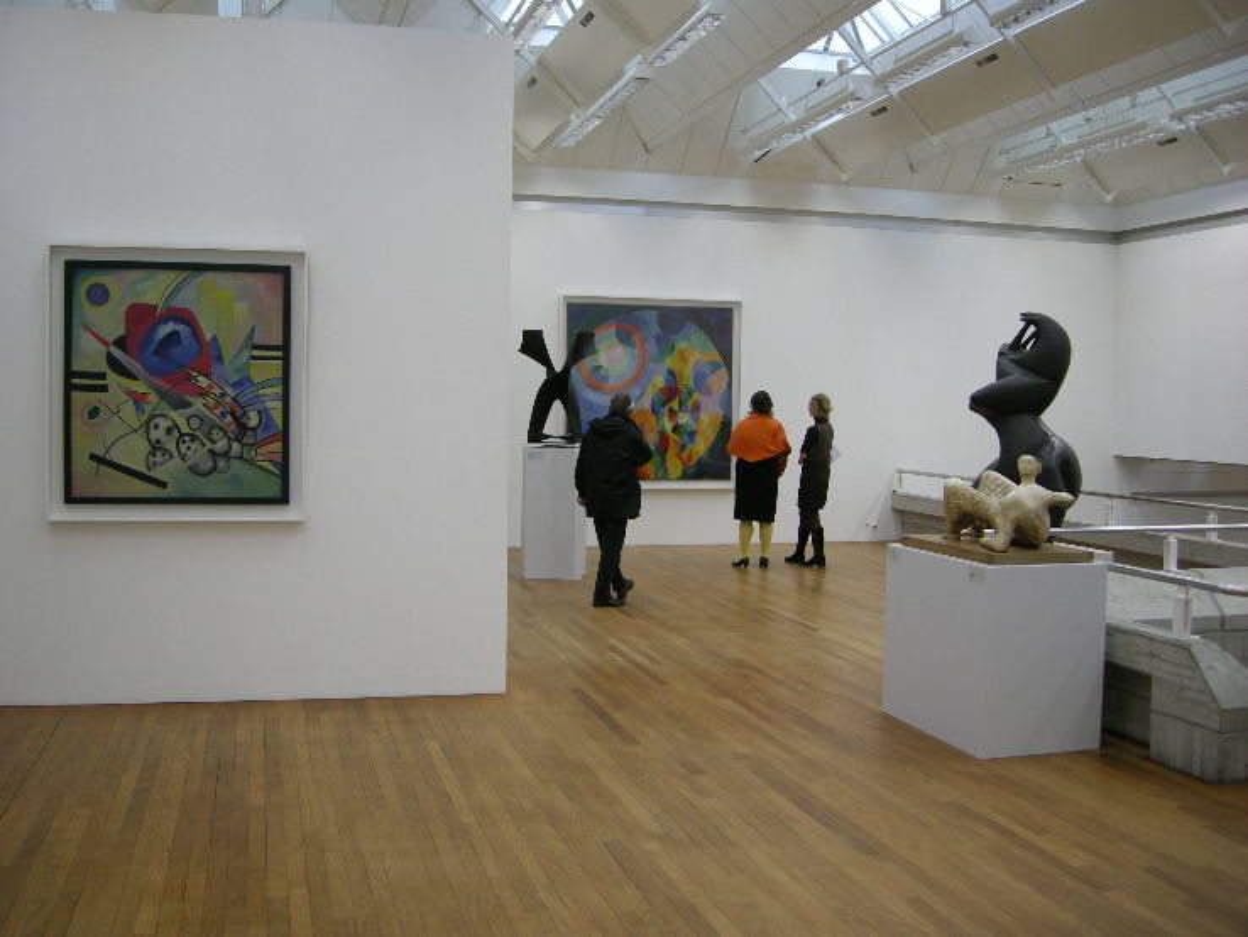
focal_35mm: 36
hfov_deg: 51.3
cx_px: 624
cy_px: 468
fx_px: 1298
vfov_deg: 39.7
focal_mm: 7.5
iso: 125
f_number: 2.7
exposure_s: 1/60
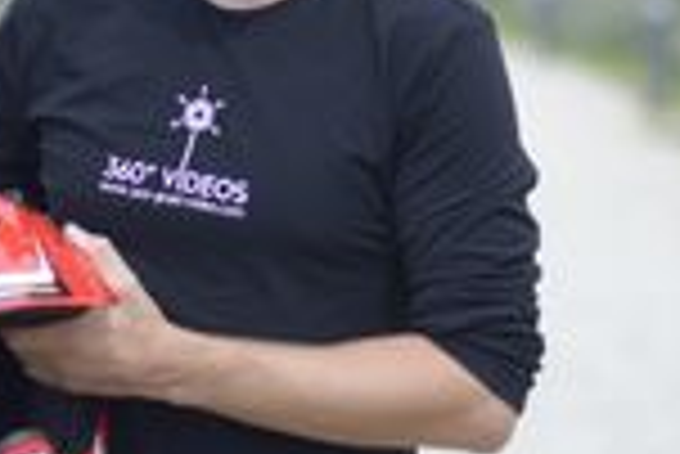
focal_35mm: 170
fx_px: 3214
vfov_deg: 8.1
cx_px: 216
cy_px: 18
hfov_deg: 12.1
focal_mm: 50
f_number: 1.4
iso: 200
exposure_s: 1/8000
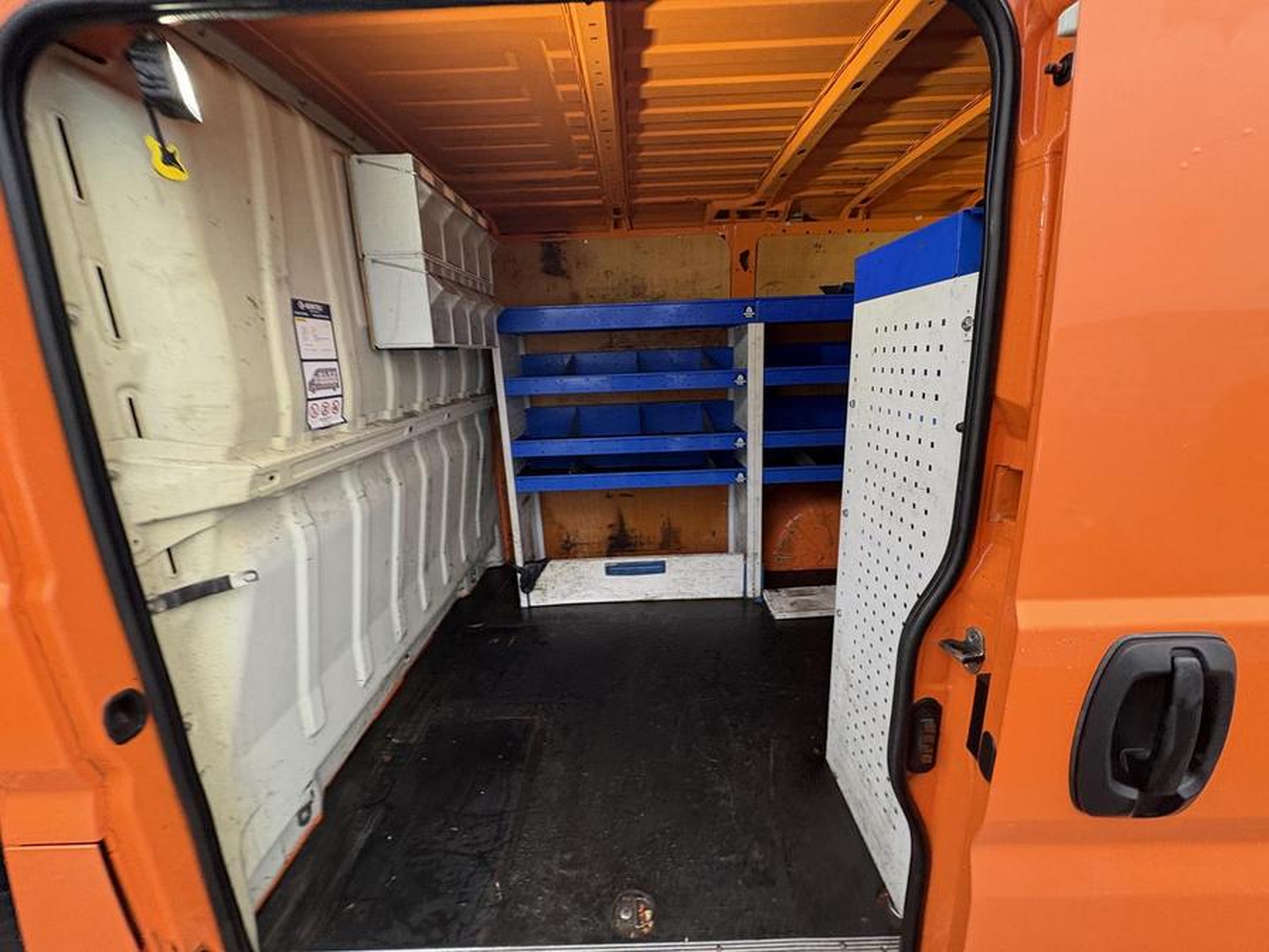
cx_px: 634
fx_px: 513
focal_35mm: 14
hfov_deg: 102.1
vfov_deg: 85.7
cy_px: 476
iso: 320
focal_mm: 2.22
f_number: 2.2
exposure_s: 1/60
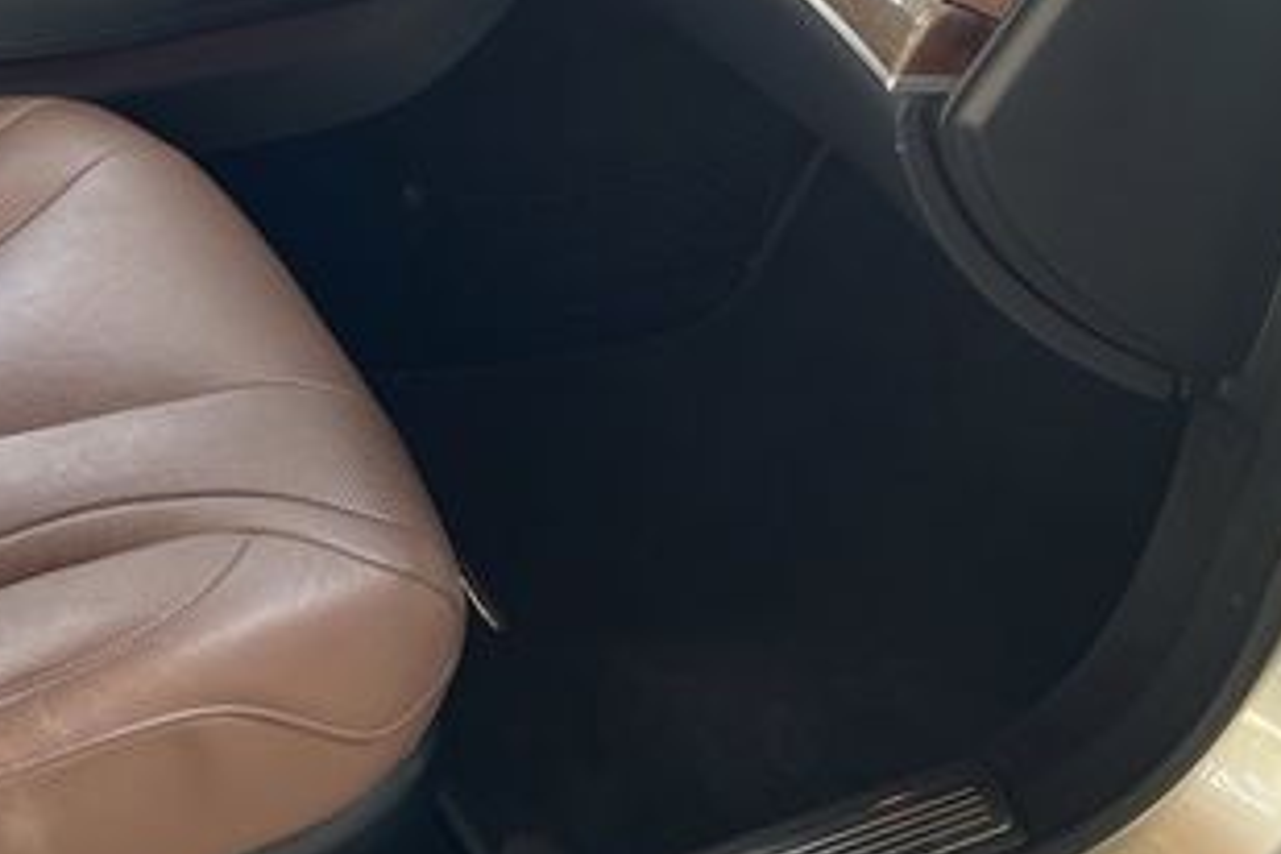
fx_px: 1993
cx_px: 199
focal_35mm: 56
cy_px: 29
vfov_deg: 23.3
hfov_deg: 34.2
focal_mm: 5.7
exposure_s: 1/120
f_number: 1.5
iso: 125
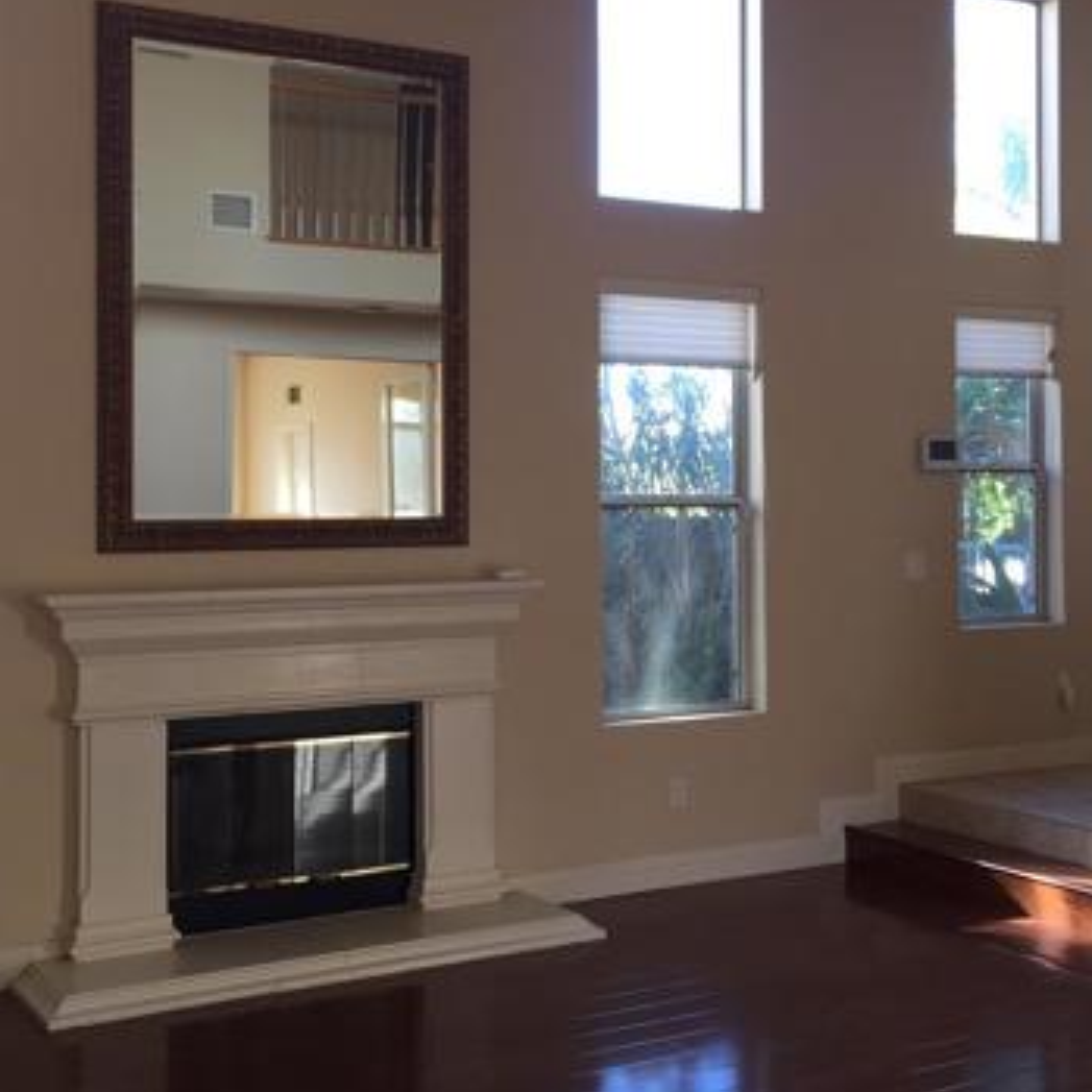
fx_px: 1677
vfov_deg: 36.0
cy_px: 513
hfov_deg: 36.0
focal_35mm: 47
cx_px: 594
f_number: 2.2
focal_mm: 4.15
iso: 32
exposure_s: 1/60
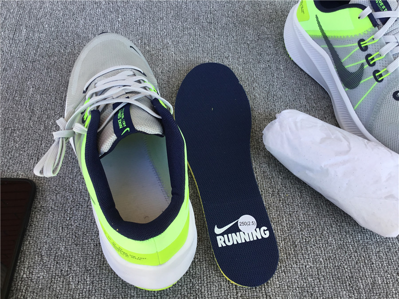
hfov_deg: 58.4
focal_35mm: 31
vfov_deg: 45.4
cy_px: 150
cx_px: 200
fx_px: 357
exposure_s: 1/165
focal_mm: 3.3
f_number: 2.4
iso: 25
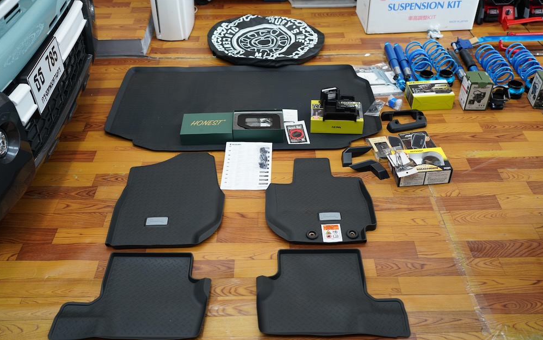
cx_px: 272
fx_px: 533
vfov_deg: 35.3
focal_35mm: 36
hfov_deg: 54.0
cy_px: 180
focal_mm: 35
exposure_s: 1/100
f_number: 3.2
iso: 800
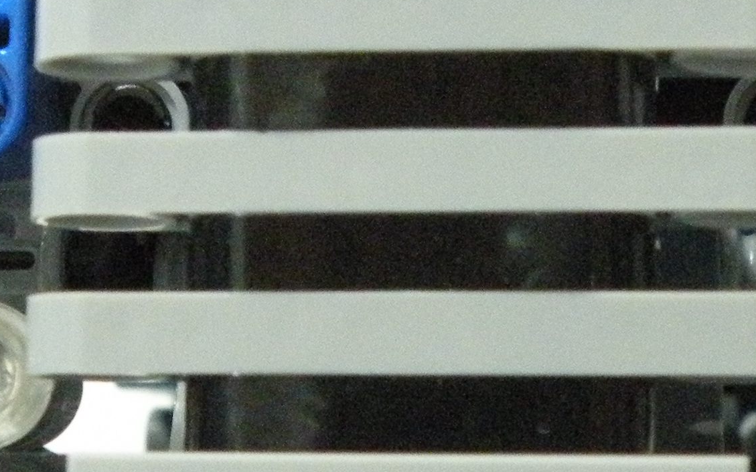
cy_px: 307
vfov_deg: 11.6
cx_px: 400
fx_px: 2329
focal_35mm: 113
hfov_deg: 18.4
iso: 726
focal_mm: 5.8
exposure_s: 1/8
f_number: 3.2
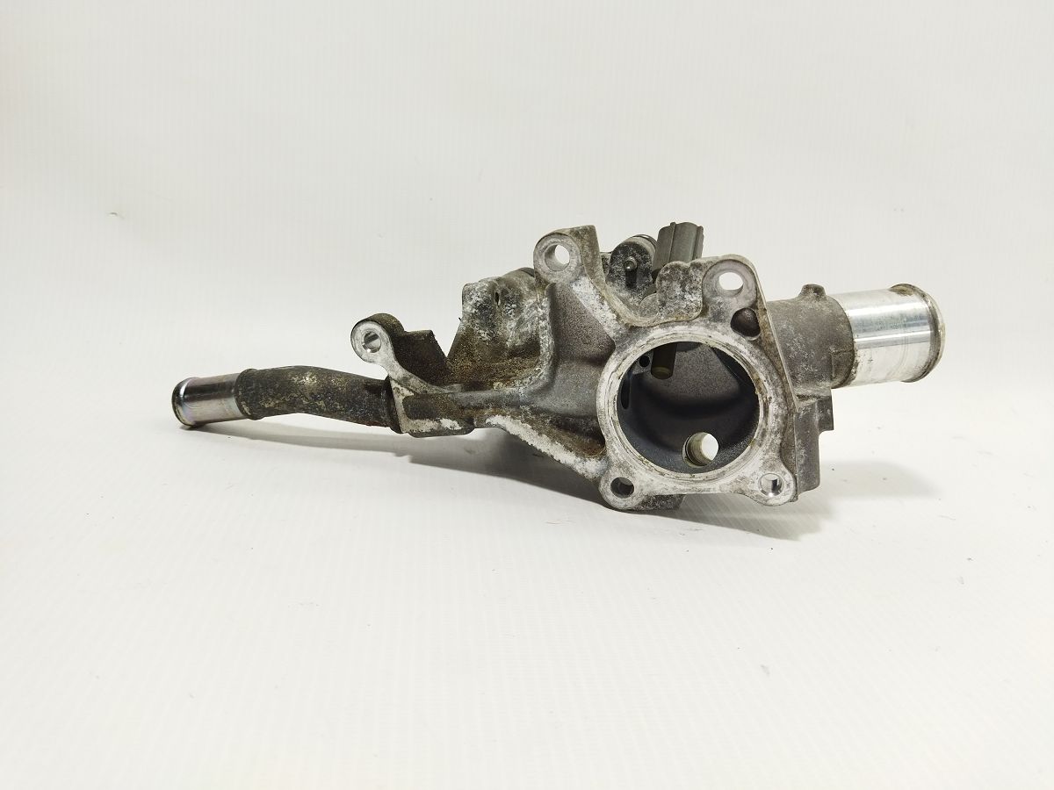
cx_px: 527
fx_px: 822
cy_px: 395
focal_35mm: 27
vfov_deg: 51.4
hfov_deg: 65.3
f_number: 1.79
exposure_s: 1/100
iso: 125
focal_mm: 4.71
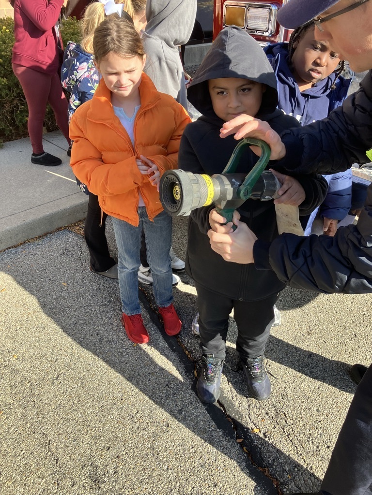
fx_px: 401
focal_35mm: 28
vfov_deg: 63.4
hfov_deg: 49.7
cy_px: 248
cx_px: 186
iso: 32
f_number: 1.8
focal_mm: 3.99
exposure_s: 1/445
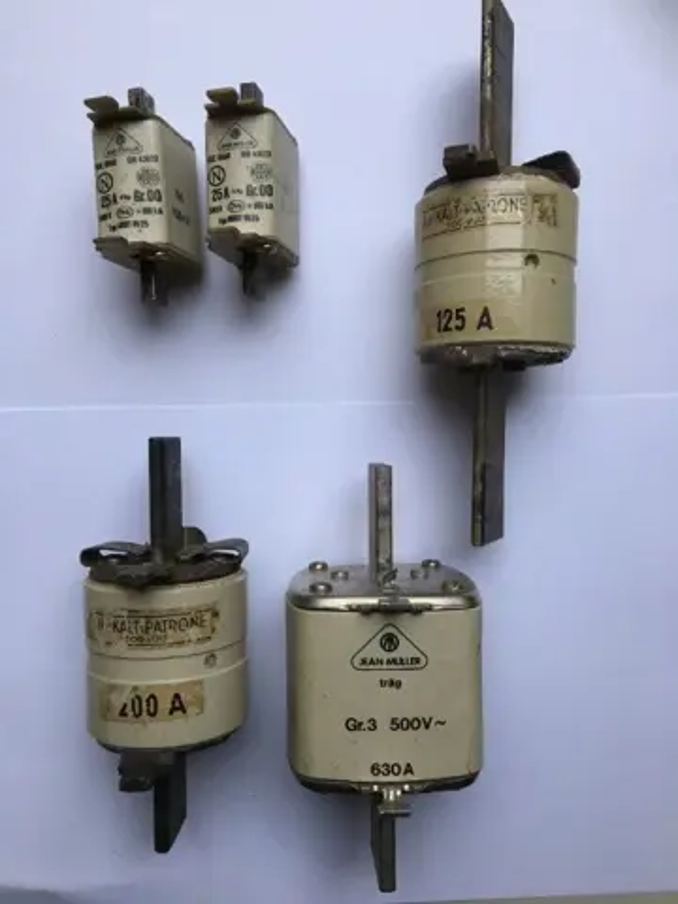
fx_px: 757
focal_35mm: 29
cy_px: 452
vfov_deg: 61.7
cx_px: 339
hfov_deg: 48.2
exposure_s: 1/33
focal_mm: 4.15
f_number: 2.2
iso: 100
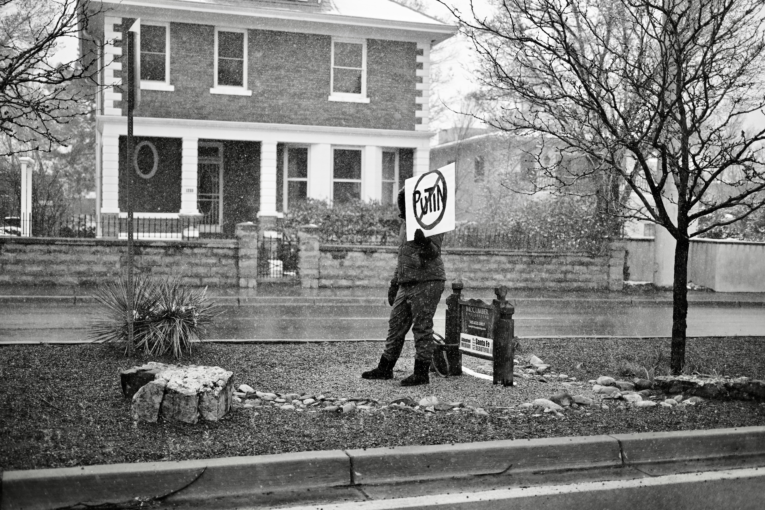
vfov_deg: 33.4
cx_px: 382
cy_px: 255
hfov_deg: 48.5
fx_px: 850
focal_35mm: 40
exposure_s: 1/1600
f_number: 2
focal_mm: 40
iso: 100
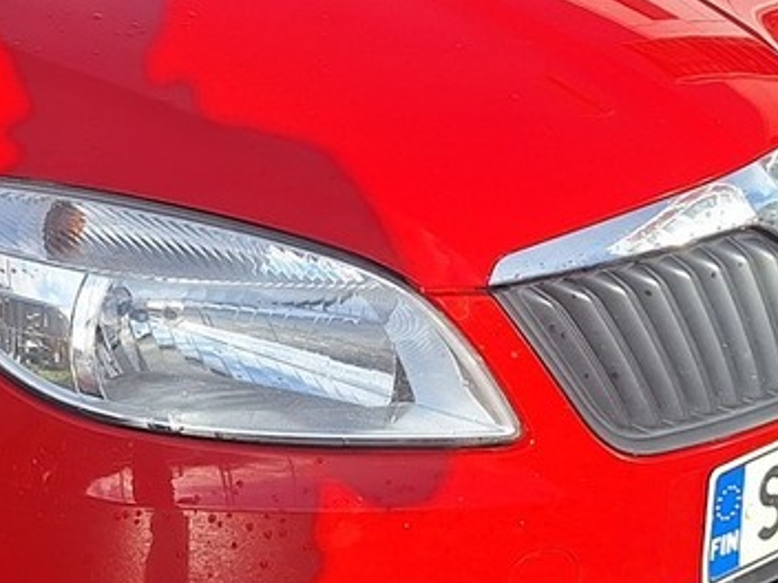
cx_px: 13
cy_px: 203
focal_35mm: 94
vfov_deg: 15.7
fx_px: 2113
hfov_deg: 20.3
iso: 40
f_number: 1.8
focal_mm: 5.54
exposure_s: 1/2660
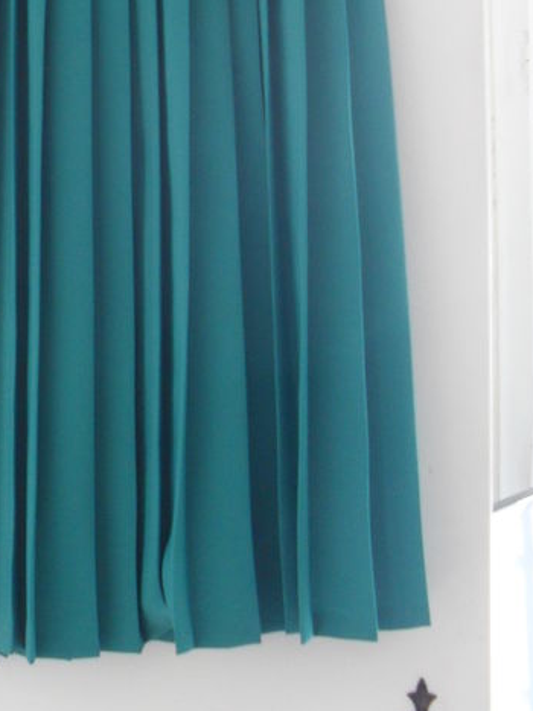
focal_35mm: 75
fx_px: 1540
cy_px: 102
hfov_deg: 19.1
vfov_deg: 25.4
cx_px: 2
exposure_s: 1/15
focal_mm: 6.3
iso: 200
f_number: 3.2
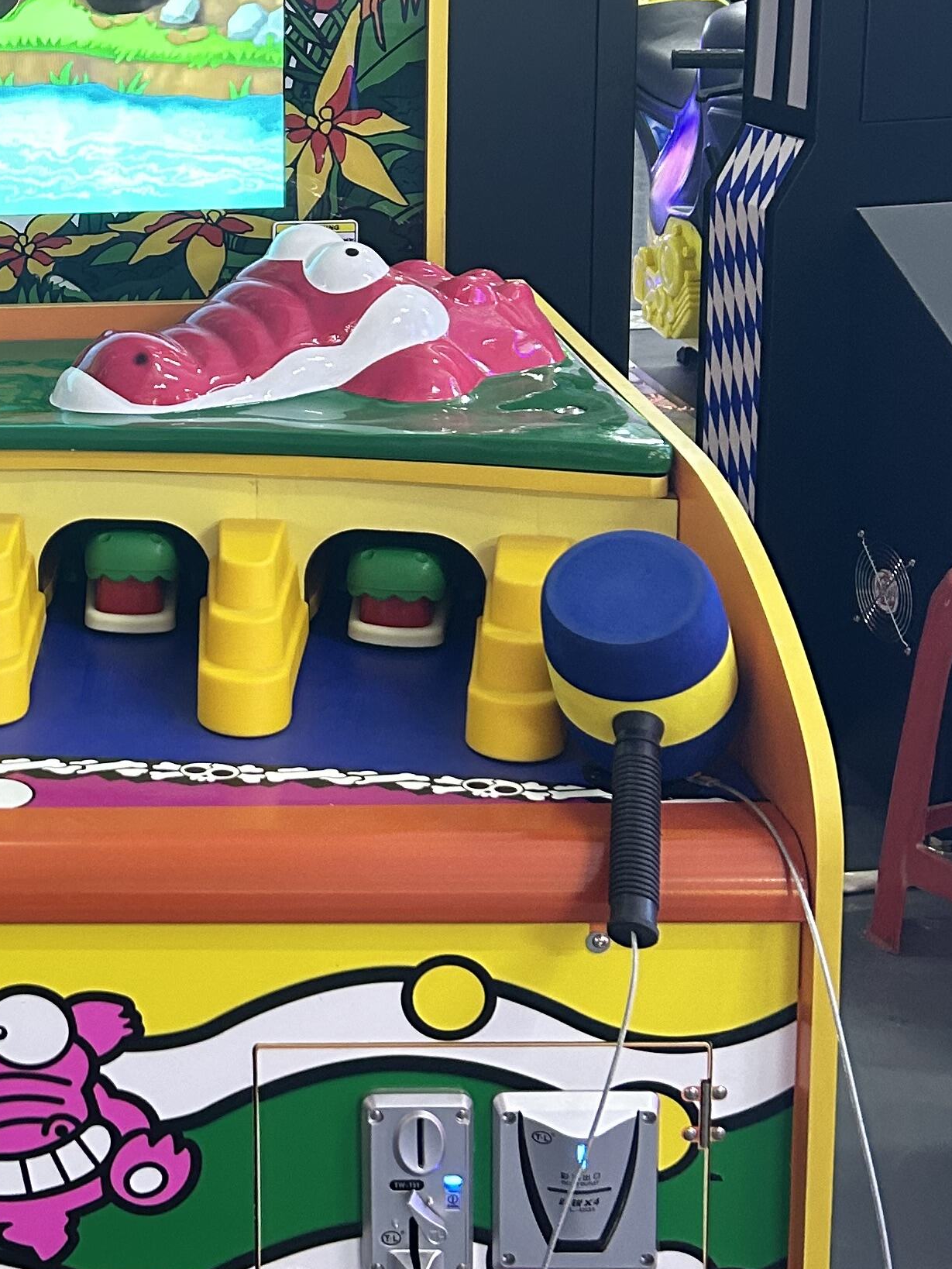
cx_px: -178
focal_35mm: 64
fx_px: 2346
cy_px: 234
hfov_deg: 21.4
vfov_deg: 29.5
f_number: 1.5
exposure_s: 1/50
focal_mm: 5.7
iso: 200
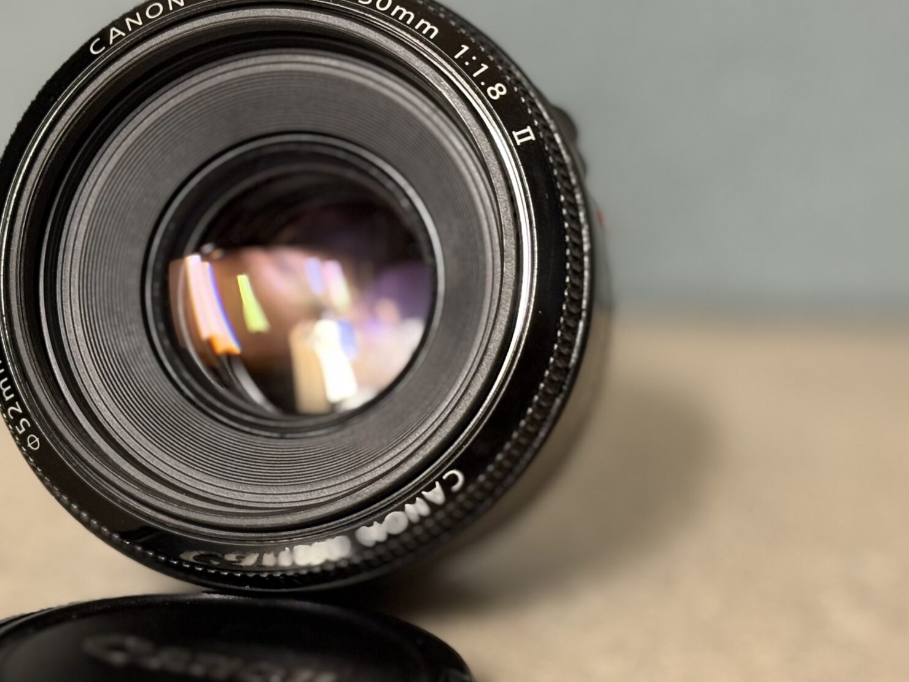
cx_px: 245
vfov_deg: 17.8
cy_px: 302
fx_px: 2180
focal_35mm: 83
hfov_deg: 23.4
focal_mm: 6.76
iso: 250
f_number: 1.78
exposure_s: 1/33
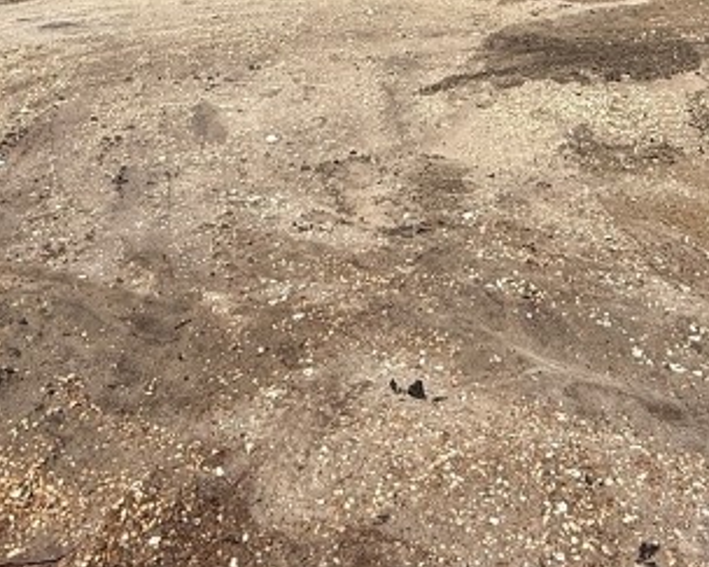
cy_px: -196
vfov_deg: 26.8
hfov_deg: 39.9
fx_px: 965
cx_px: 466
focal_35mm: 46
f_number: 2.2
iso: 50
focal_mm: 2.22
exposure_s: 1/3663
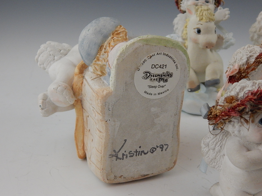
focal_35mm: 50
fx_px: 378
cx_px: 124
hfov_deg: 38.2
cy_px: 109
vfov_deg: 29.1
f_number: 3.6
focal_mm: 7.7
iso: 400
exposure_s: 1/200
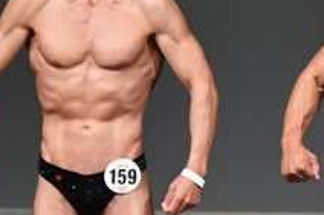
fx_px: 10369
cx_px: 381
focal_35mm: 1153
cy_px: 175
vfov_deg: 1.2
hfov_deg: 1.8
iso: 4000
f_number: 5.6
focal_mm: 210
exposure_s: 1/400
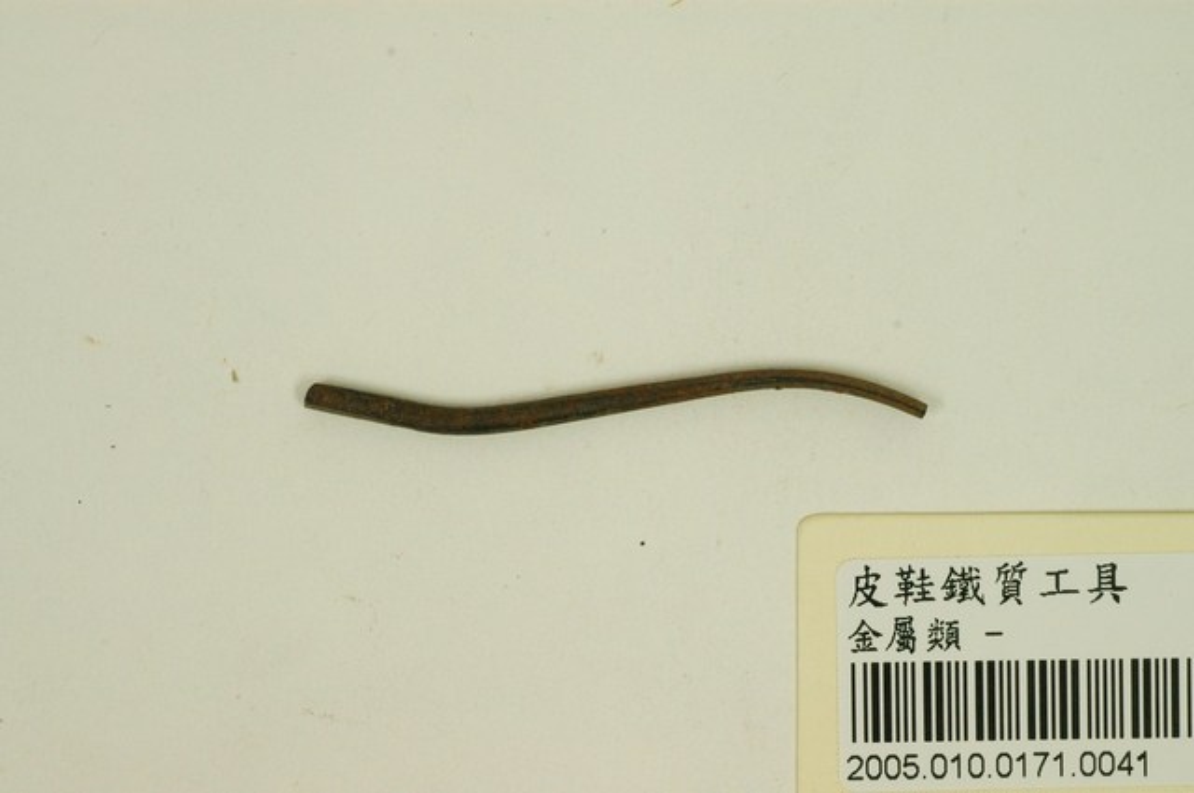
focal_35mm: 90
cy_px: 396
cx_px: 597
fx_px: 2981
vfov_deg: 15.1
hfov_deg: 22.6
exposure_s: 1/30
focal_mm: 60
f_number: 8
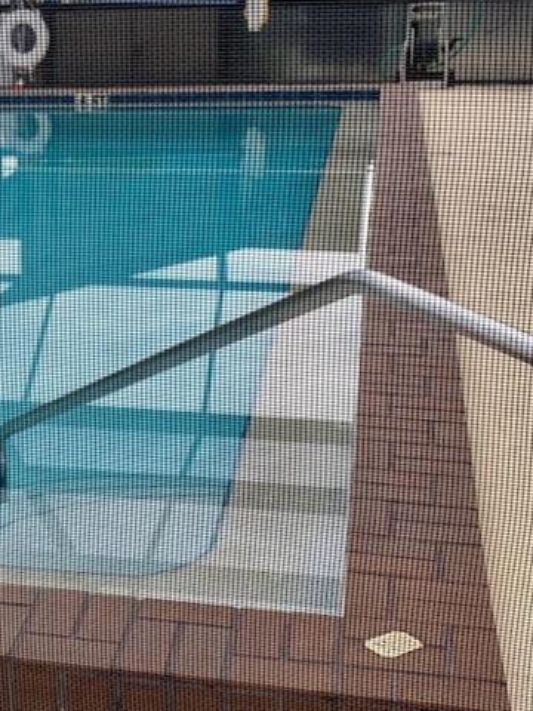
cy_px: 305
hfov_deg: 21.9
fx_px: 1334
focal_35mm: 65
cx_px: 14
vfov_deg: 29.8
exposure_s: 1/543
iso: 25
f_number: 1.8
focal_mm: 4.25
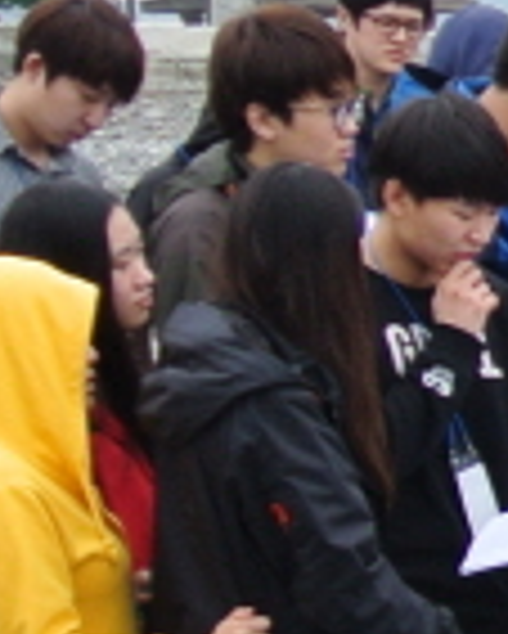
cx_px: 2041
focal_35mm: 248
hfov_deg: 5.4
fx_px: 4656
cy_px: 621
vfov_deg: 7.8
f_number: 4
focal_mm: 12.2
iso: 100
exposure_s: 1/320
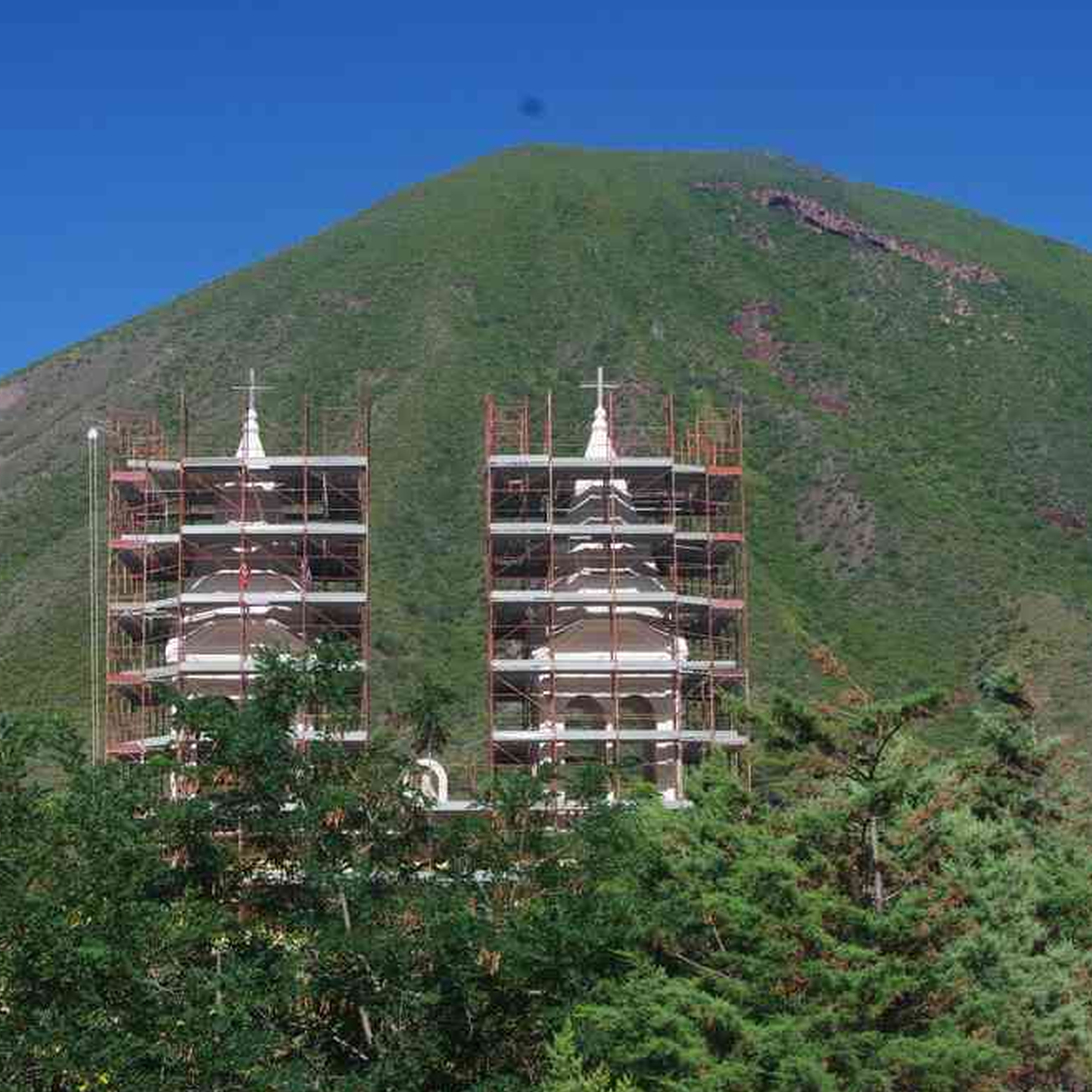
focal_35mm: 68
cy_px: 548
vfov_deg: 25.5
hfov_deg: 25.5
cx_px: 457
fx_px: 2414
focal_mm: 35
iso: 200
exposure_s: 1/80
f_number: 11
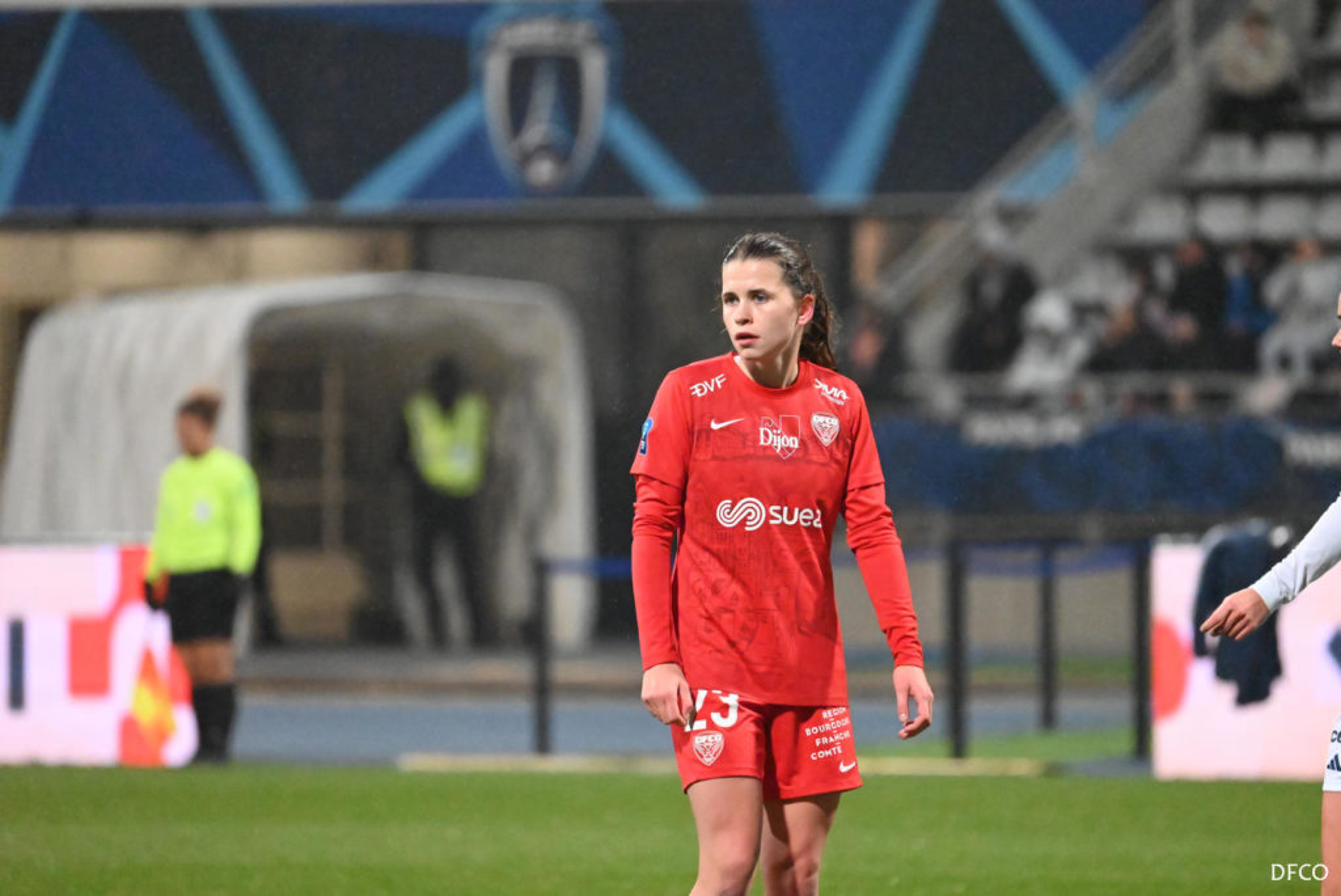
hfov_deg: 4.1
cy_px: 448
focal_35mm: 500
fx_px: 18635
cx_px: 670
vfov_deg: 2.8
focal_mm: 500
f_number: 6.7
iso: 22800
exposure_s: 1/800
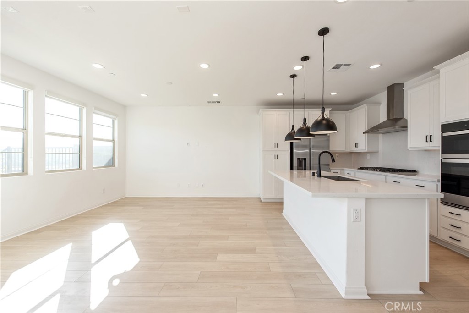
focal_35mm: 14
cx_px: 234
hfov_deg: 104.2
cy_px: 156
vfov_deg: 81.2
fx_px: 182
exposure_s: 1/125
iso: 100
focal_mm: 14
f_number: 5.6
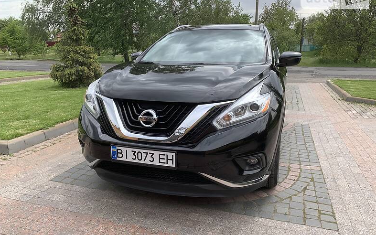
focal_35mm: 28
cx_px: 185
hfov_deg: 66.5
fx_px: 287
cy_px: 126
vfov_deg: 44.5
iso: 25
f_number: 1.8
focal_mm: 4.2
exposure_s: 1/928
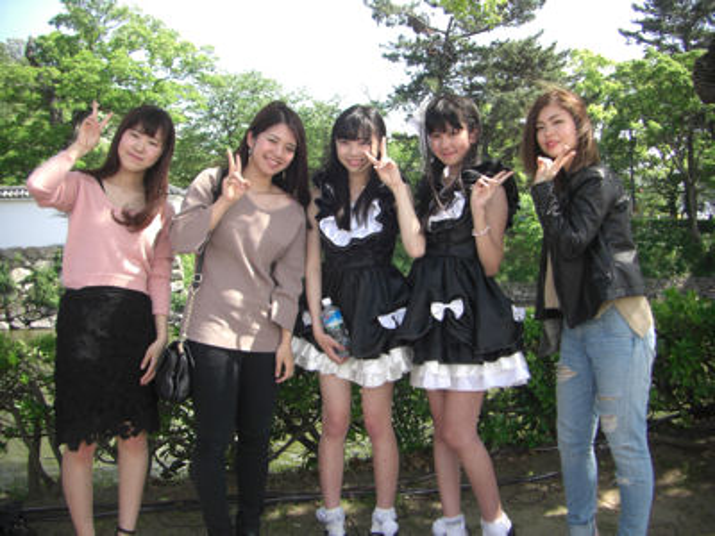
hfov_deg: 49.0
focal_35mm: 38
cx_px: 358
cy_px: 268
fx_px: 785
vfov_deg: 37.7
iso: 64
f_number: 3.4
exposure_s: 1/160
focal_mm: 6.3
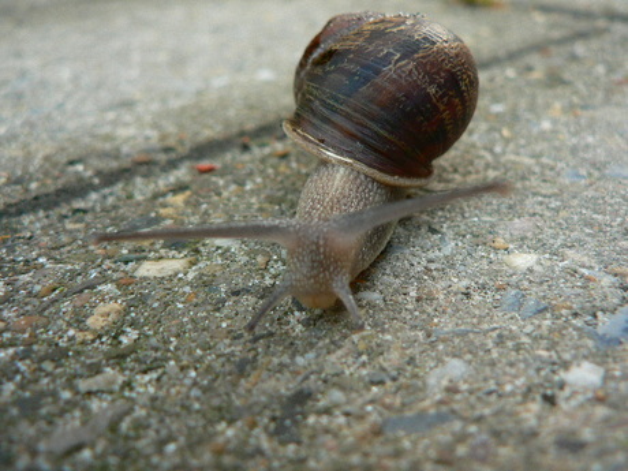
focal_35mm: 36
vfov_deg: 39.7
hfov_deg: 51.4
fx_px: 653
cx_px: 314
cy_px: 236
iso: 150
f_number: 2.8
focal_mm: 6
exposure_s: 1/30
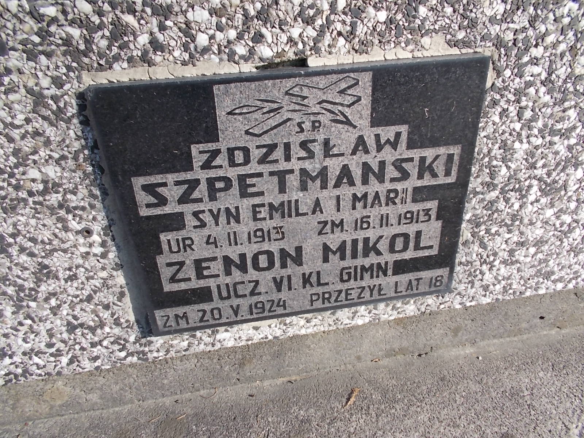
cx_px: 292
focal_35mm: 26
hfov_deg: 67.3
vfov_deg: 53.1
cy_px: 219
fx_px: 439
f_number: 3.2
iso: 80
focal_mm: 4.6
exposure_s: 1/320
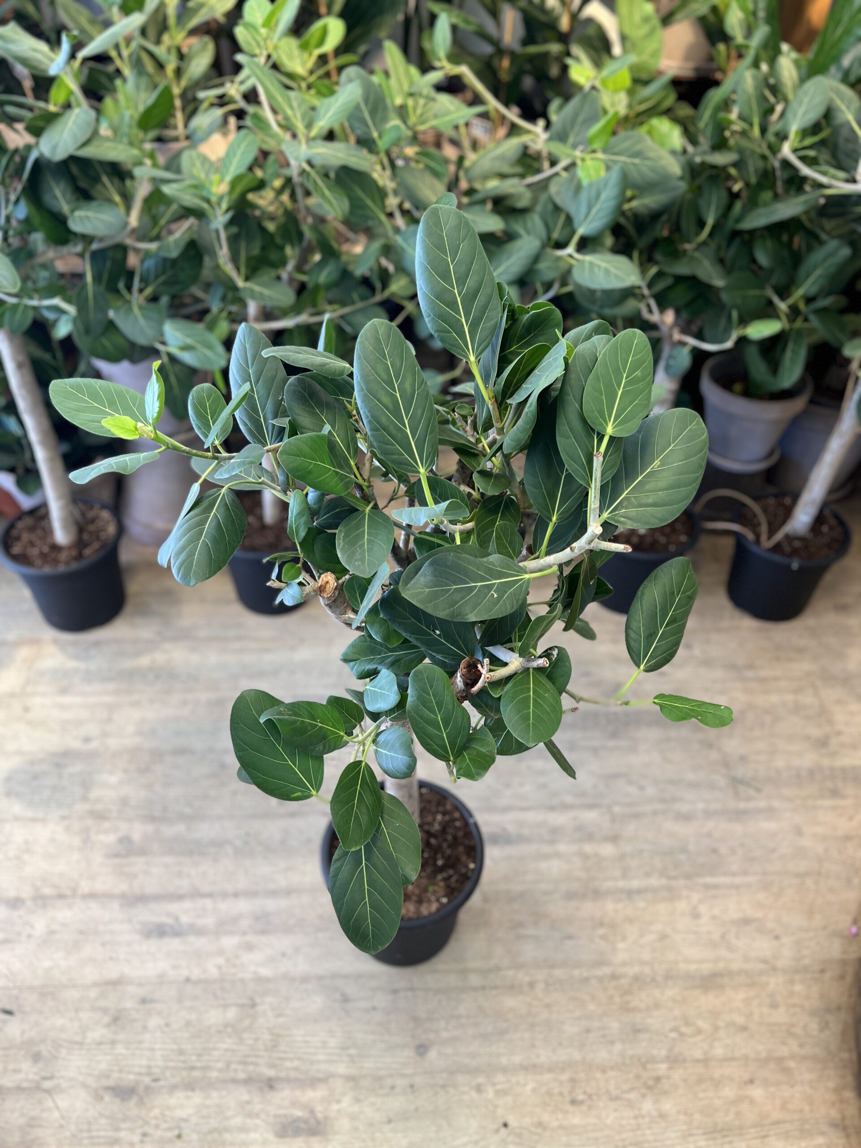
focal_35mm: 26
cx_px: 430
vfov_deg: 67.3
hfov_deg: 53.1
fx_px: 862
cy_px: 574
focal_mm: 5.7
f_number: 1.5
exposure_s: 1/50
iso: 80
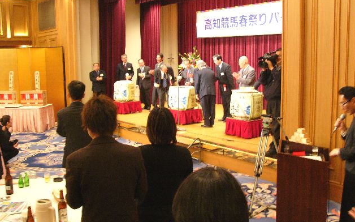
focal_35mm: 40
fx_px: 387
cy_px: 103
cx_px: 180
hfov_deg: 49.3
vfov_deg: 32.0
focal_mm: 6.2
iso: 200
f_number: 2.8
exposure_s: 1/15
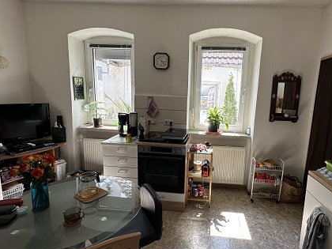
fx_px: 192
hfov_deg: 80.9
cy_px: 126
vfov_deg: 66.0
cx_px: 197
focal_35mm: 20
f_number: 2.2
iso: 40
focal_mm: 2.22
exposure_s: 1/129
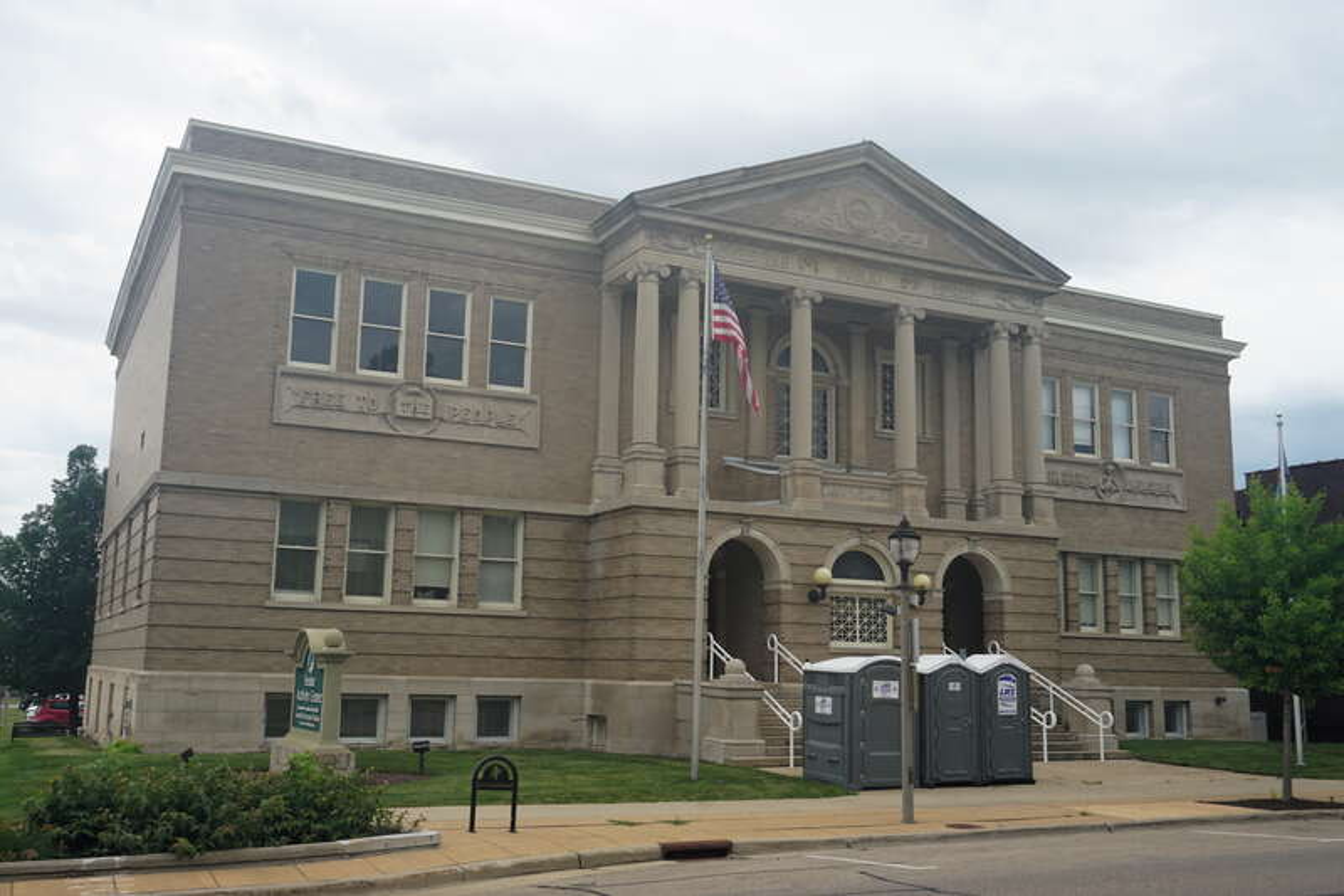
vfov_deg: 38.3
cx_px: 672
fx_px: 1288
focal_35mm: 34
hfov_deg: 55.1
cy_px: 448
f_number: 11
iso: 100
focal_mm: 23
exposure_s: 1/125
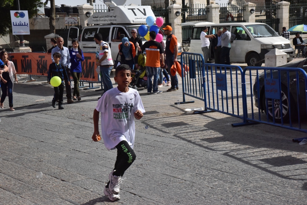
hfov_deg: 28.8
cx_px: 154
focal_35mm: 70
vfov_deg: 19.5
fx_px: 597
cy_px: 102
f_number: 20
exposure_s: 1/1600
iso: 2500
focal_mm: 70
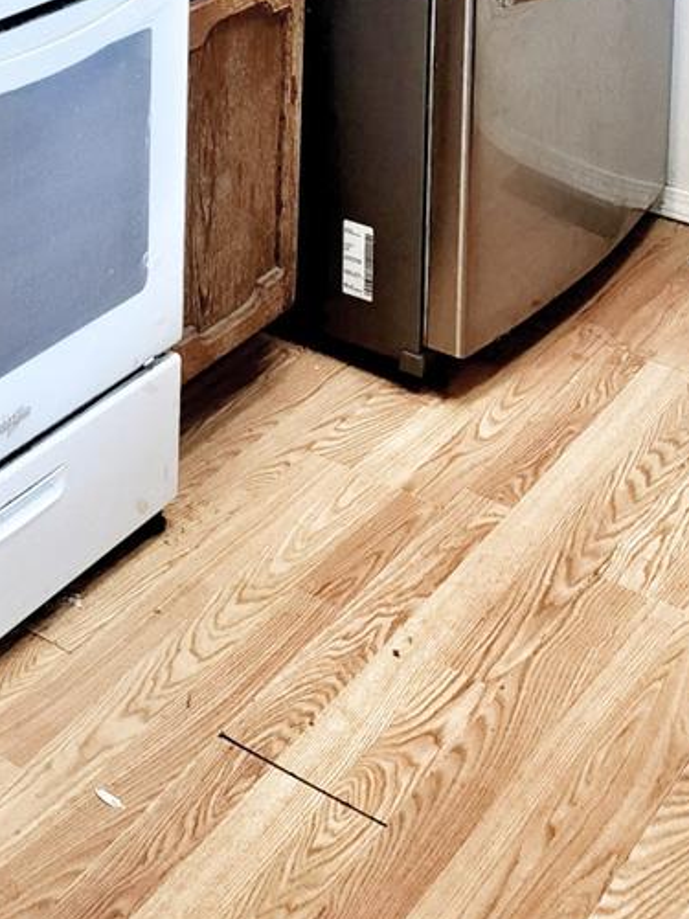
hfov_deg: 20.0
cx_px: -131
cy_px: -384
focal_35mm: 69
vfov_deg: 23.6
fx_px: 1831
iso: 160
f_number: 1.8
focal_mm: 6.4
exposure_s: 1/17
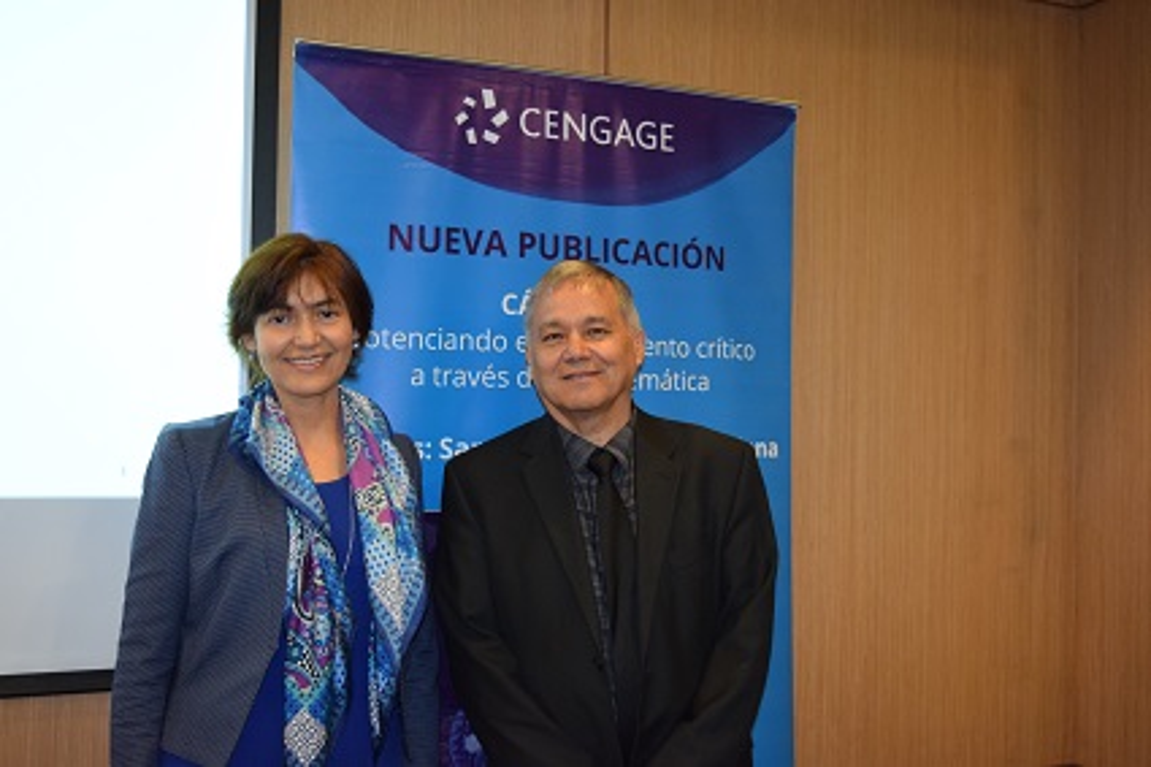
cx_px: 576
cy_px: 384
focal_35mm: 44
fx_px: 1390
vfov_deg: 30.8
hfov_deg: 45.0
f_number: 4.2
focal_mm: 29
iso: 1400
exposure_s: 1/60
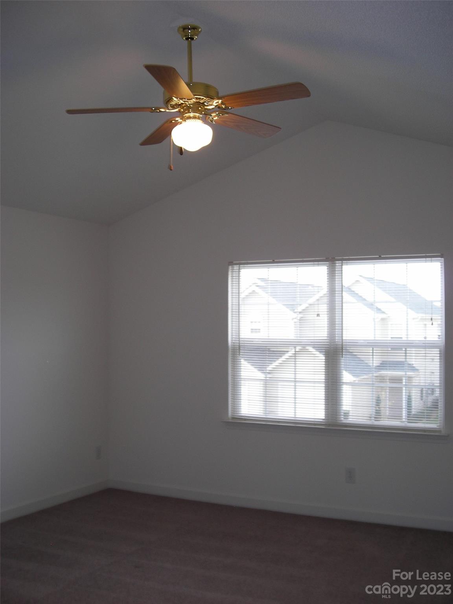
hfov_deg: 37.7
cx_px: 226
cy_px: 302
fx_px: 663
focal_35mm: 38
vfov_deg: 49.0
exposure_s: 1/30
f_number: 3.2
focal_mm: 6.3
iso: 51
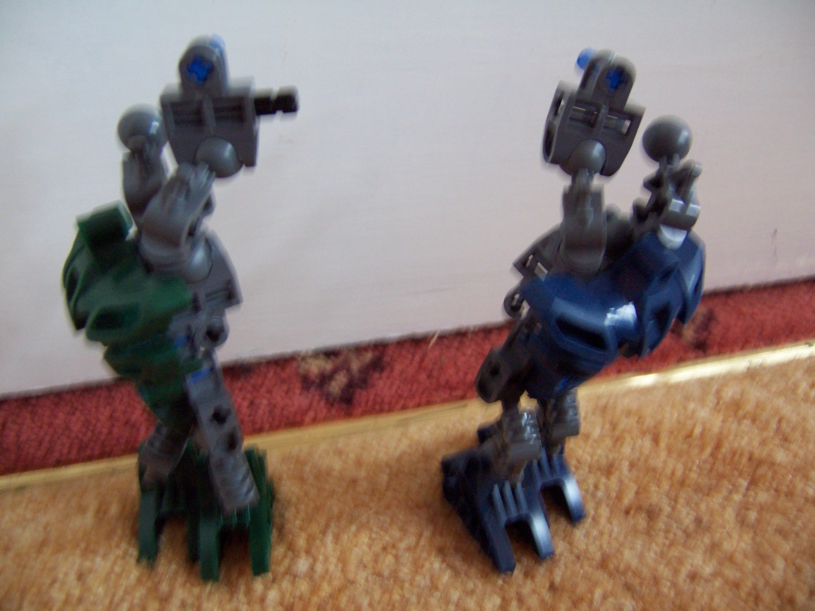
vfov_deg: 42.9
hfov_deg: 55.4
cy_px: 306
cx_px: 408
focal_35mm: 33
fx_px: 777
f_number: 2.8
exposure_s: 1/10
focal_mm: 5.5
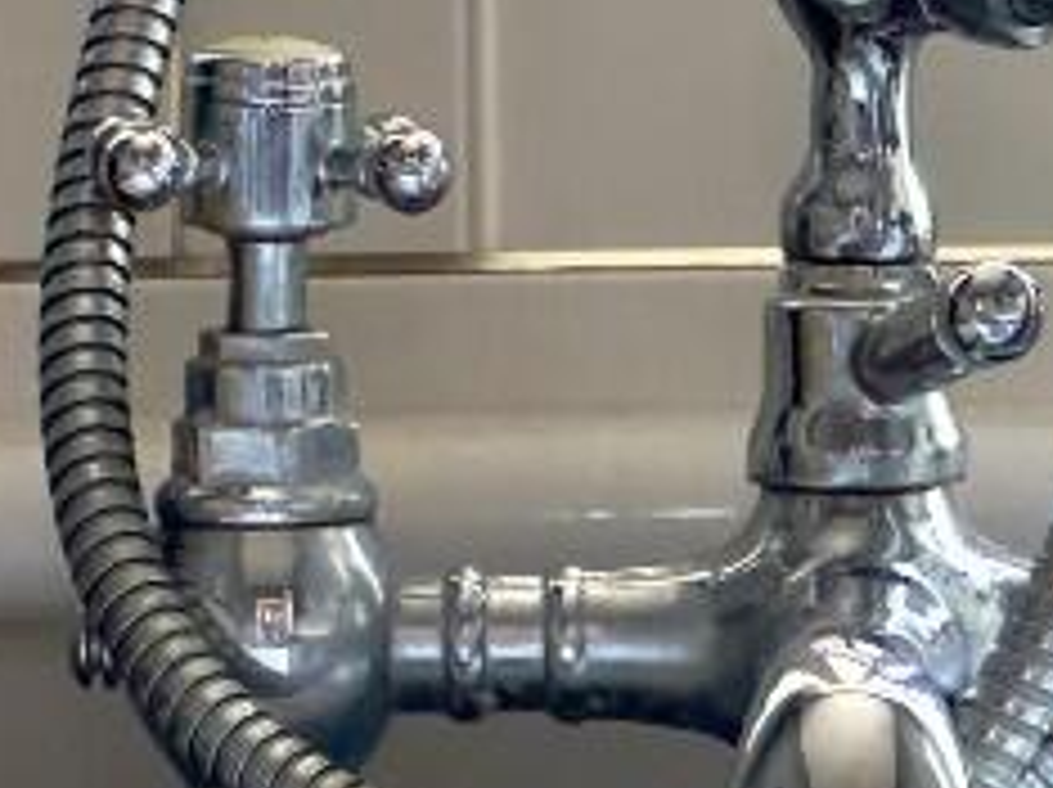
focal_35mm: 337
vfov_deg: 4.4
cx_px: 616
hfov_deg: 5.9
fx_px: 10241
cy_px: 356
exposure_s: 1/99
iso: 64
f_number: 2.8
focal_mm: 9
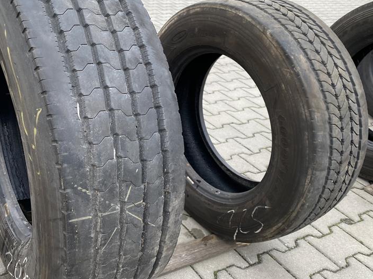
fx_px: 409
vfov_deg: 37.7
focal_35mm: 38
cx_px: 118
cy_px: 135
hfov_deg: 48.0
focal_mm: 4.25
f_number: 1.8
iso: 32
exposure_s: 1/130
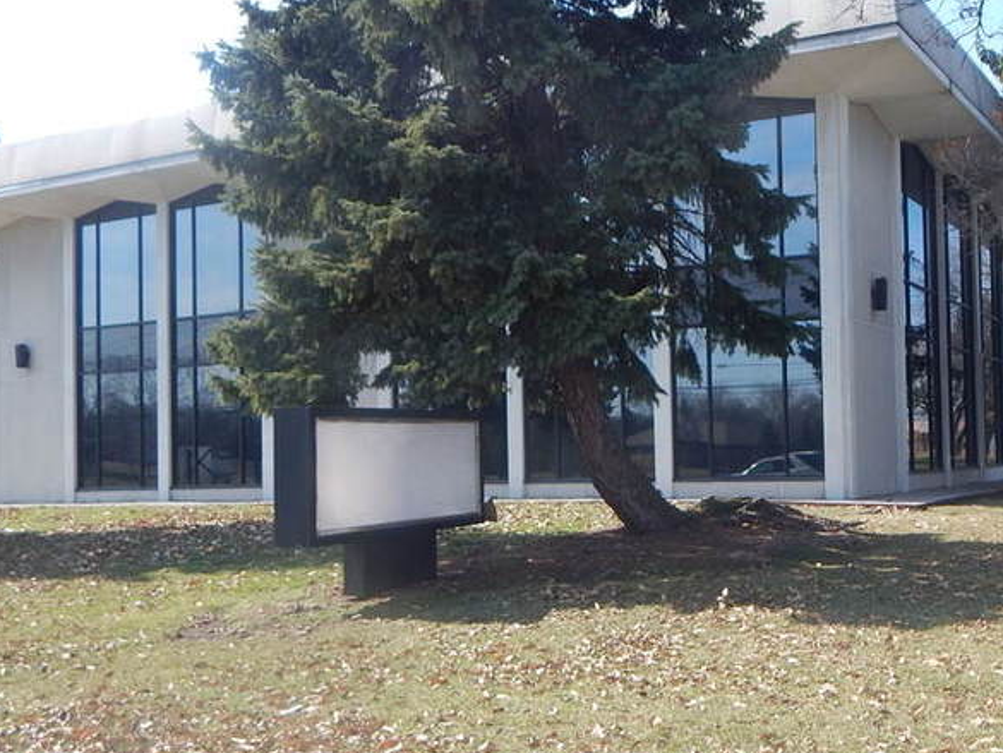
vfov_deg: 35.1
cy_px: 408
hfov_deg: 44.8
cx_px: 703
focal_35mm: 41
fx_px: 1188
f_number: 3.1
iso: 125
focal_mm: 4.5
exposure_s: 1/800
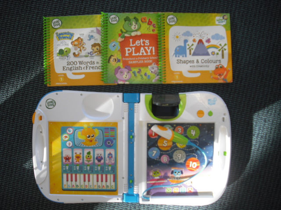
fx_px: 308
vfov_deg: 37.7
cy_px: 105
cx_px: 140
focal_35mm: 38
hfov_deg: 49.0
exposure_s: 1/125
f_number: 2.8
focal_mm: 6.2
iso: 100
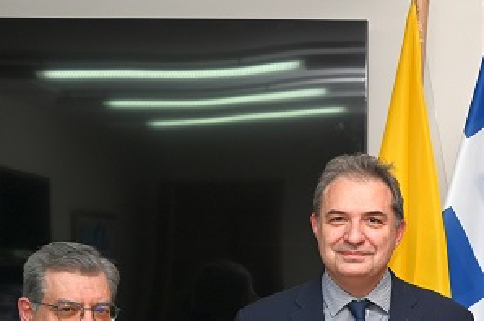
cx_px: 473
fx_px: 1262
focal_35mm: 94
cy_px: 357
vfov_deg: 14.2
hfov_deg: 21.0
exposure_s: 1/160
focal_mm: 40
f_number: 6.3
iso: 640
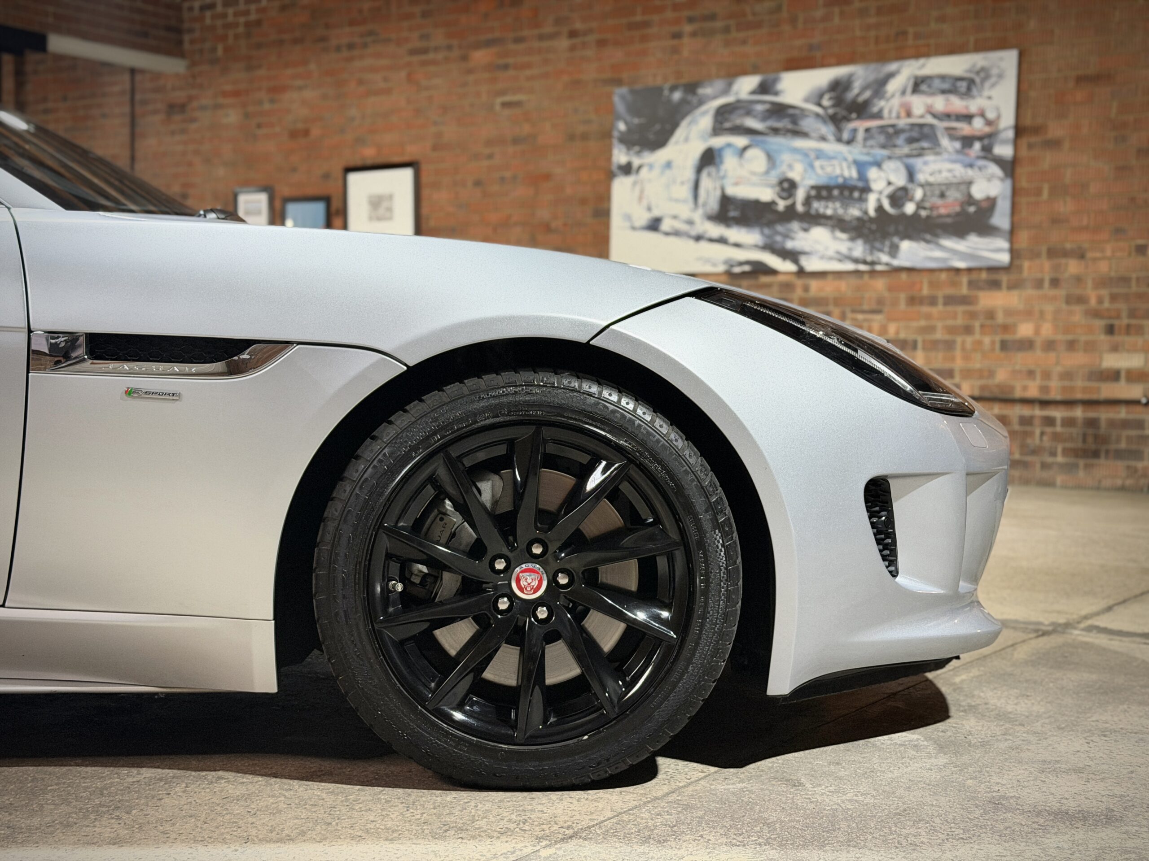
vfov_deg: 30.3
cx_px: 574
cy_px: 430
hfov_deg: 39.7
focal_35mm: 48
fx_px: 1593
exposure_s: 1/33
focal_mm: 6.76
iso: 250
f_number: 1.78
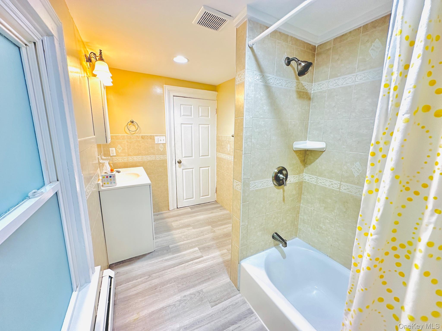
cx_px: 221
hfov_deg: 102.1
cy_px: 166
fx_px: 179
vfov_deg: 85.7
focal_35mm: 14
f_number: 2.2
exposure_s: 1/60
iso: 160
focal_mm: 2.22
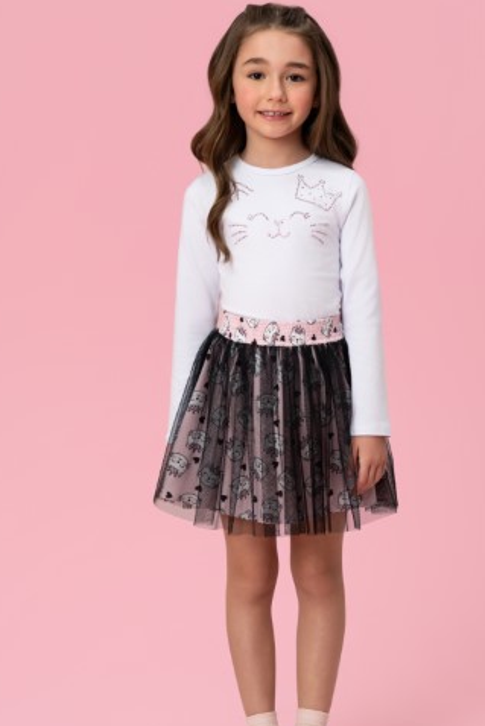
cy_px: 407
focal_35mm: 114
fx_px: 2302
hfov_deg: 12.0
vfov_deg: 17.9
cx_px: 245
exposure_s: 1/125
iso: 100
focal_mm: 71
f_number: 6.3
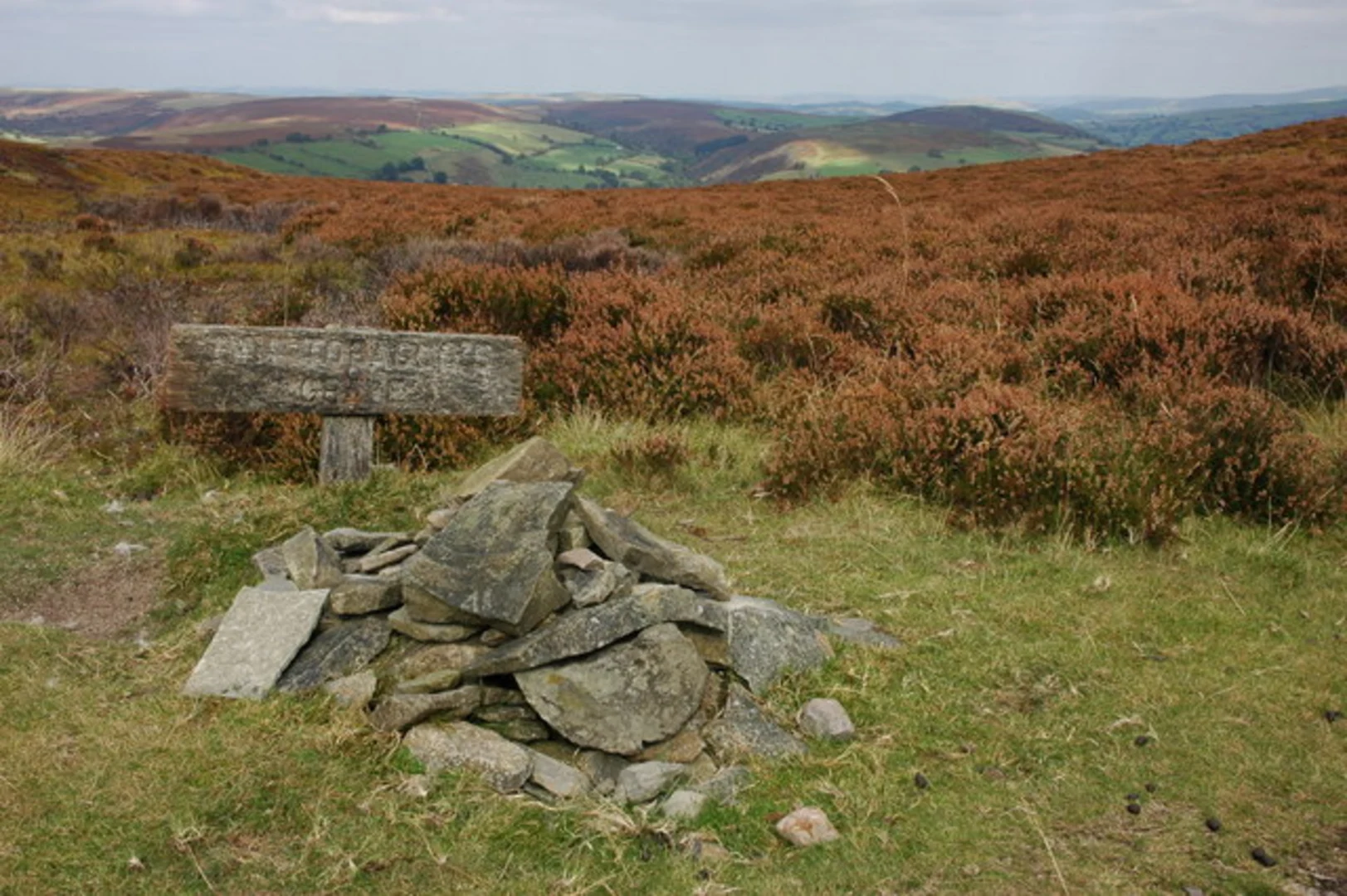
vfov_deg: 33.0
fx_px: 1514
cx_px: 674
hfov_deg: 48.0
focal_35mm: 40
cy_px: 448
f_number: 9
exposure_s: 1/160
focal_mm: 27
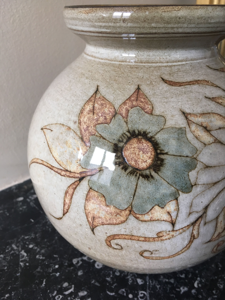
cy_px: 150
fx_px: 251
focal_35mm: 29
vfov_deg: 61.7
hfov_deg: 48.2
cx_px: 112
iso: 100
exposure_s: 1/33
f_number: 2.2
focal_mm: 4.15
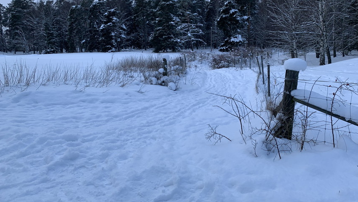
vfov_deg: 36.6
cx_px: 198
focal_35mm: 32
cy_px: 83
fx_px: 304
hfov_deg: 60.9
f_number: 1.8
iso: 25
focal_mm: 4.25
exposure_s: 1/669
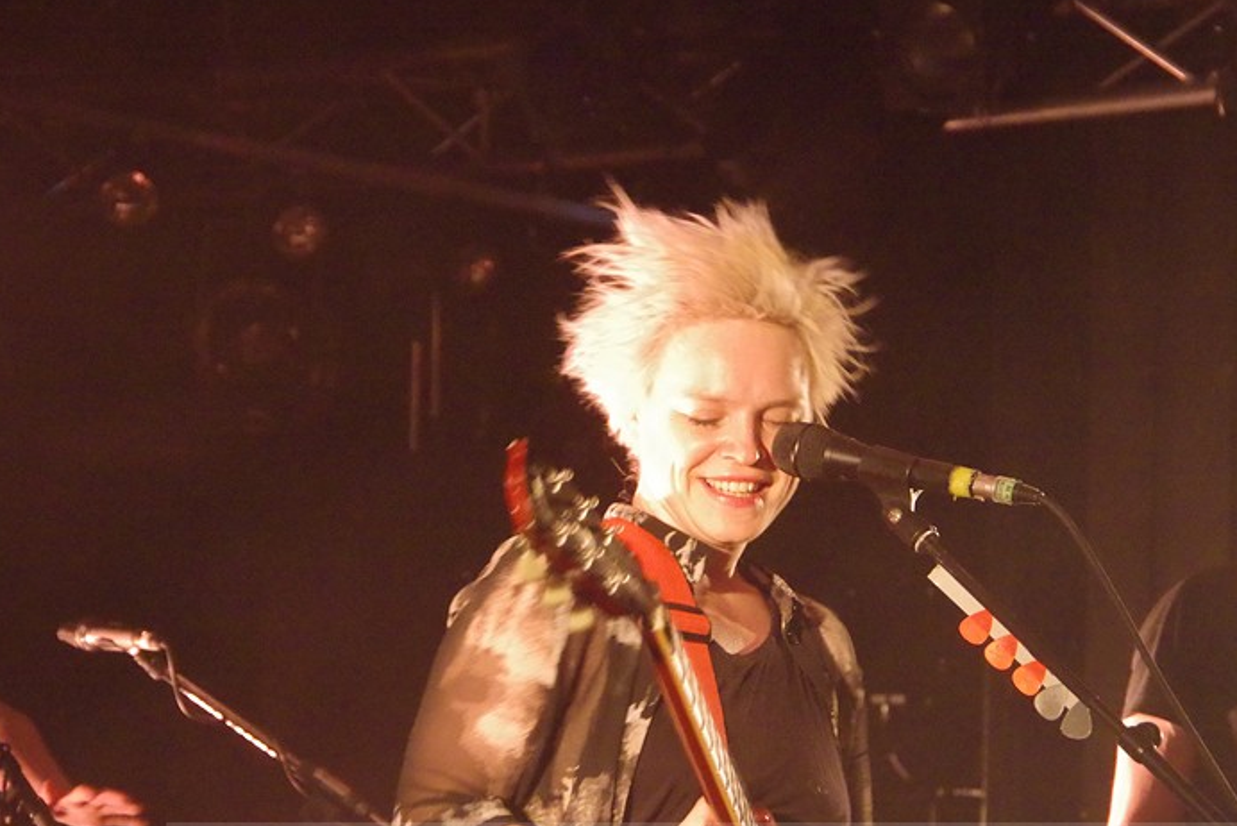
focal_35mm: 117
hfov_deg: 17.5
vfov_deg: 11.7
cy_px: 429
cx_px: 703
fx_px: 4022
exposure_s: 1/13
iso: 6400
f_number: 4.5
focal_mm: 60
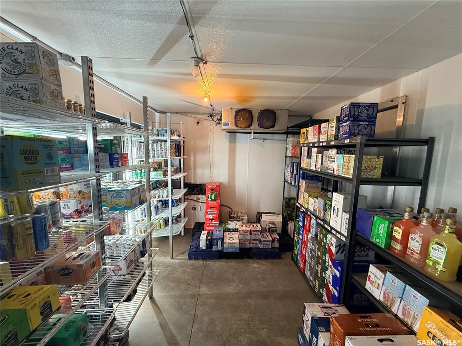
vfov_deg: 85.7
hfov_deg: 102.1
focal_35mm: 14
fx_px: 187
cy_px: 173
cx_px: 231
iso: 400
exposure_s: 1/60
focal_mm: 2.22
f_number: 2.2
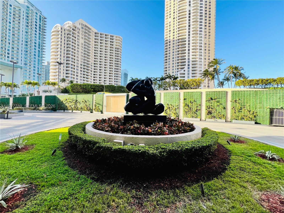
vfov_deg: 89.9
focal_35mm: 13
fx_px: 107
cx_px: 142
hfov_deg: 106.2
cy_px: 106
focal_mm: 1.57
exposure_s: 1/316
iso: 32
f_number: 1.8
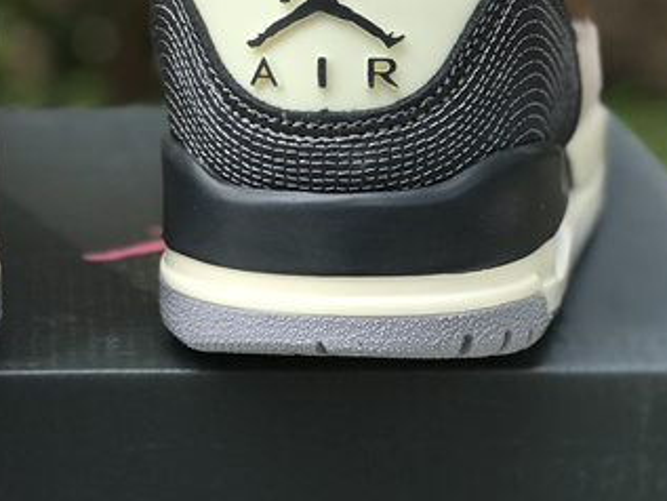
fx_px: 2564
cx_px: 29
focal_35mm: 133
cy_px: -60
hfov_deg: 14.6
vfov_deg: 11.0
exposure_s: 1/280
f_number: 2.8
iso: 20
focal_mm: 6.6
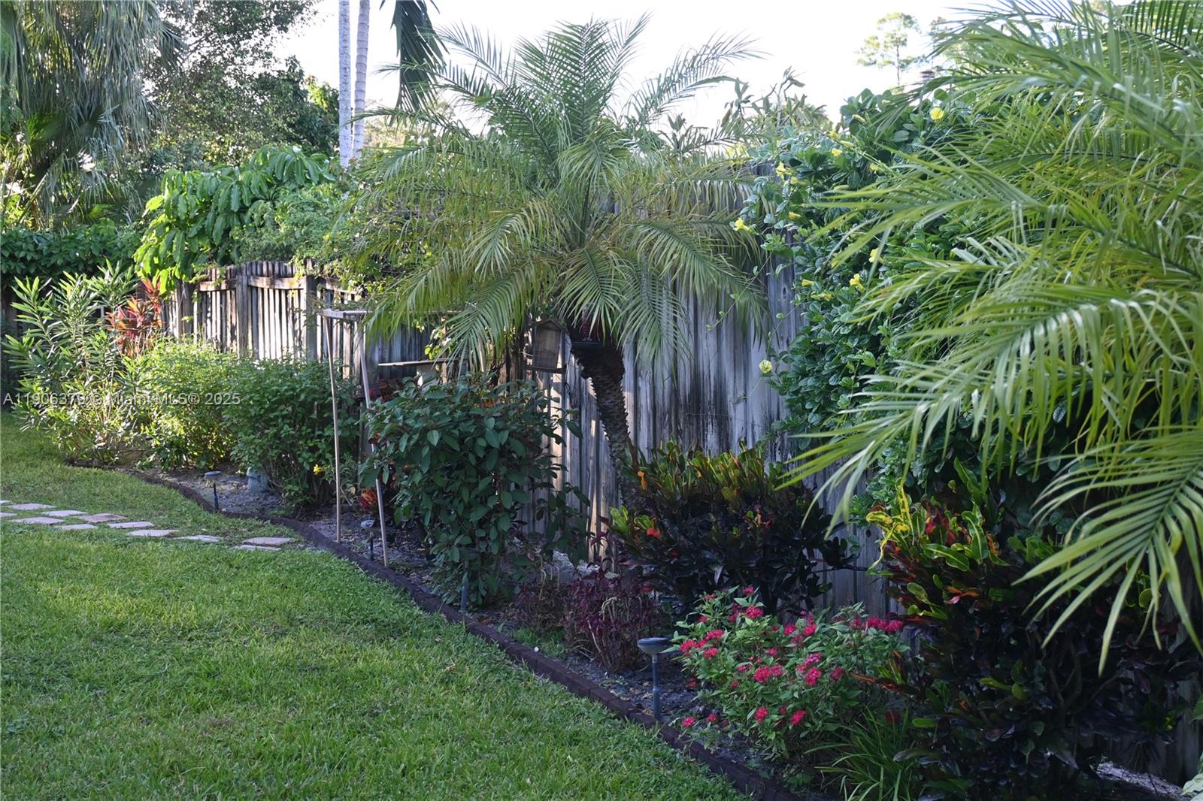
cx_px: 602
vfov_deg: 29.4
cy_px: 400
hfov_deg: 43.0
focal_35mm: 46
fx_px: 1528
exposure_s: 1/250
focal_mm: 30.5
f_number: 4.8
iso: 400
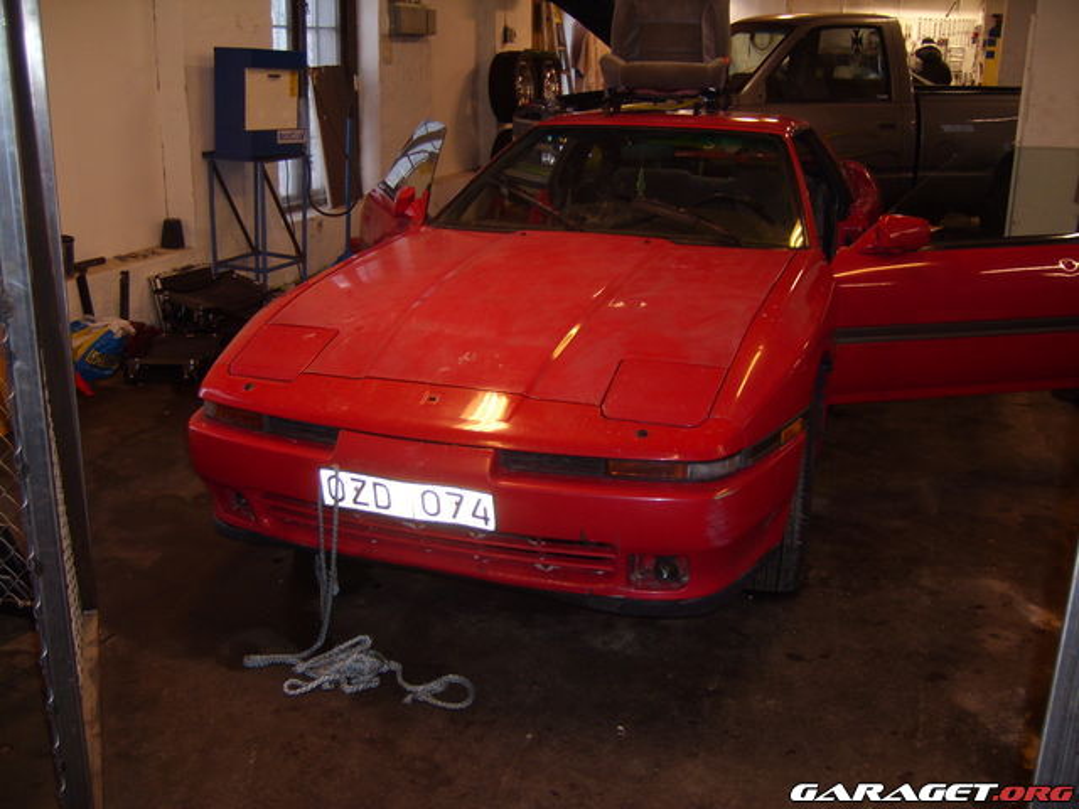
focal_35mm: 35
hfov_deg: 52.6
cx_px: 540
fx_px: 1091
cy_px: 404
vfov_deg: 40.7
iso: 50
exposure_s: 1/30
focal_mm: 5.8
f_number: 2.8
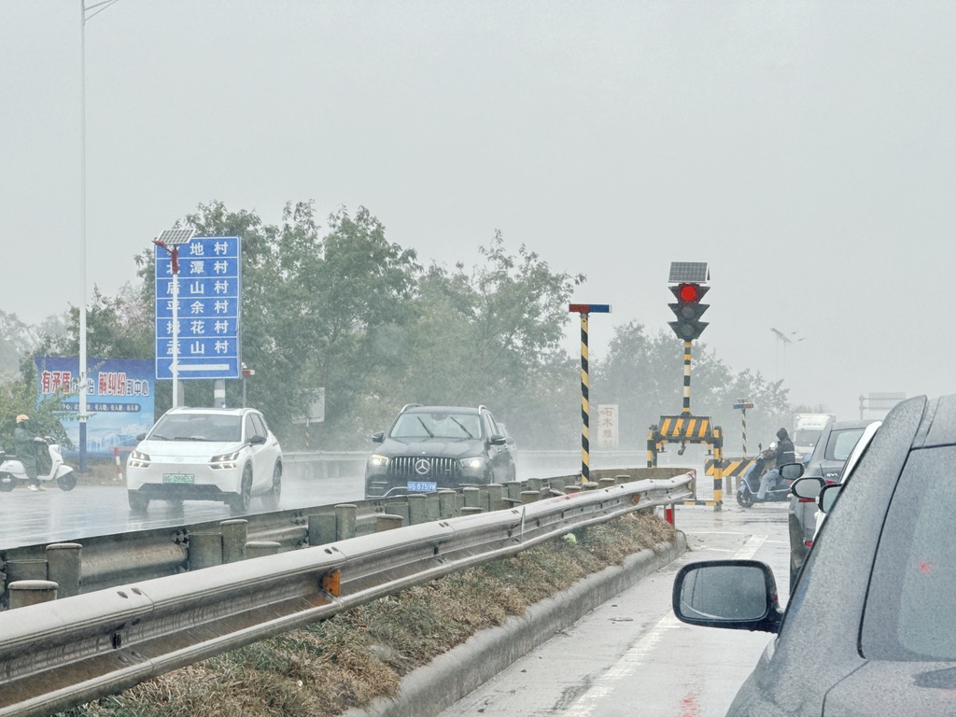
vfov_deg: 12.3
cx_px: 478
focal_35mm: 120
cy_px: 358
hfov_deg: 16.4
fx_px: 3314
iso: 50
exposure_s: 1/306
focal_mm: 15.66
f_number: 2.8
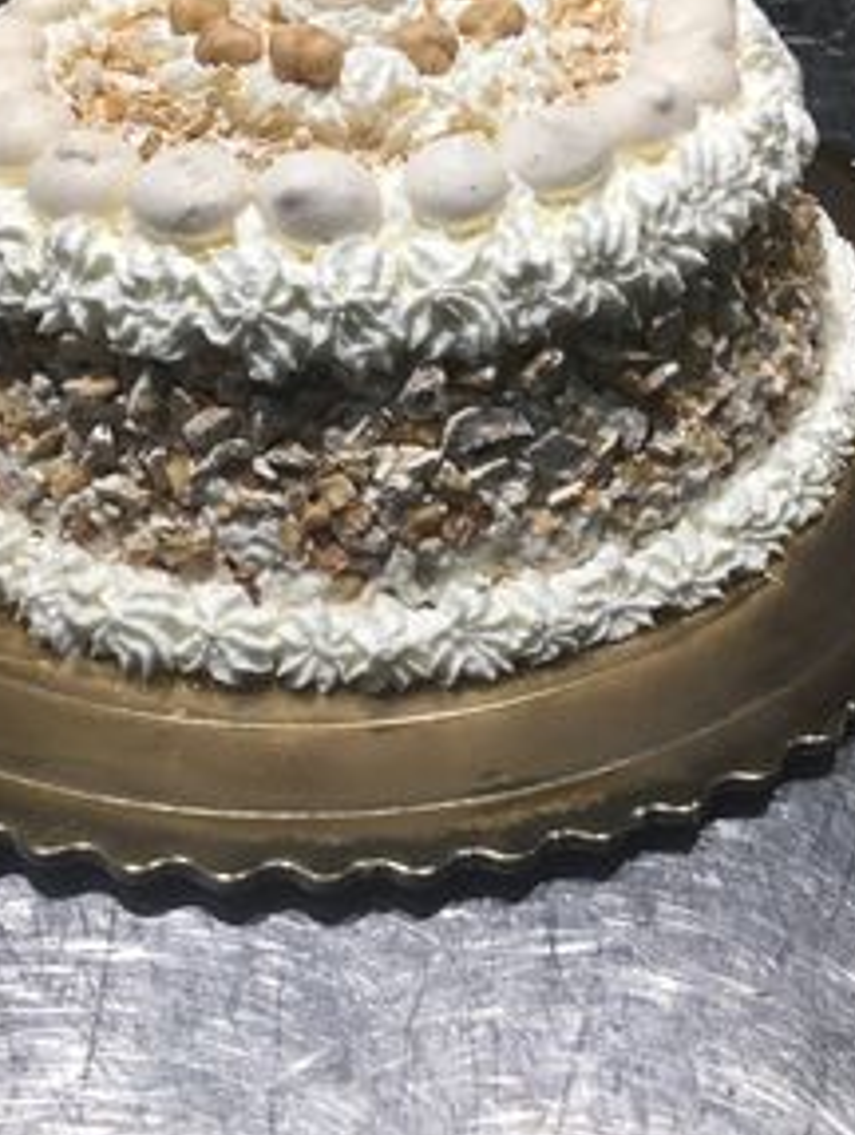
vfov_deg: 42.9
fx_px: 1413
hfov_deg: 33.6
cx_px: 344
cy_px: 332
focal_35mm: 43
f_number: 2.2
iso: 32
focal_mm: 4.15
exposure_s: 1/33
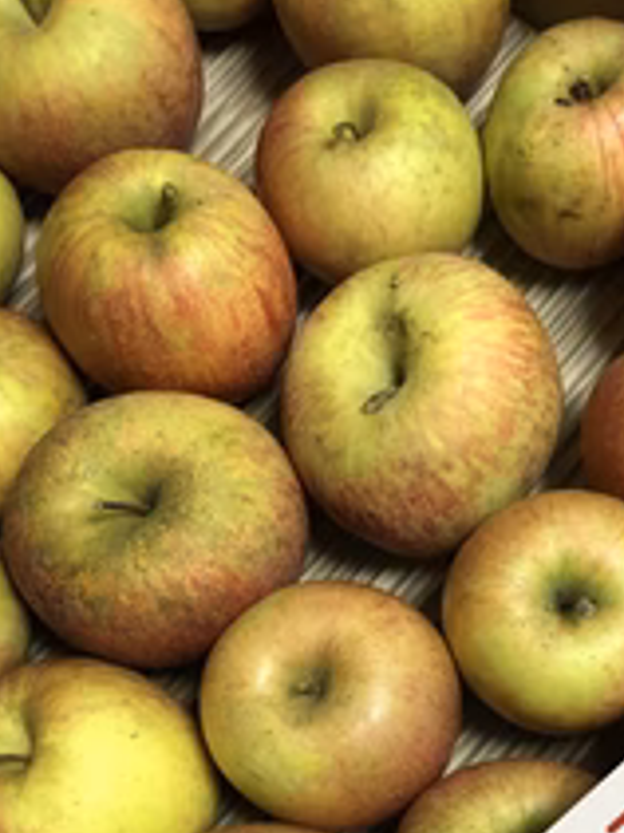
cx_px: 423
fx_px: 1275
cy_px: 636
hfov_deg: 27.3
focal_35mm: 53
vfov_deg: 35.3
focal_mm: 3.99
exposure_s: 1/20
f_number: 1.8
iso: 40
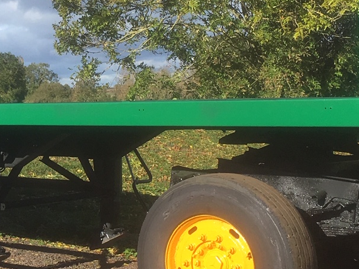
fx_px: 1006
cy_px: 111
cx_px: 8
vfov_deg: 15.2
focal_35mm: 97
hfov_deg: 19.7
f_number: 2.2
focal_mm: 4.15
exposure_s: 1/894
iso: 25
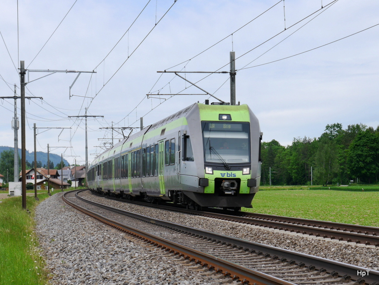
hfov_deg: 28.5
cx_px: 190
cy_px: 142
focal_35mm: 68
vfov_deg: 21.6
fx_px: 745
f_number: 8
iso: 160
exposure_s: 1/320
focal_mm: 34
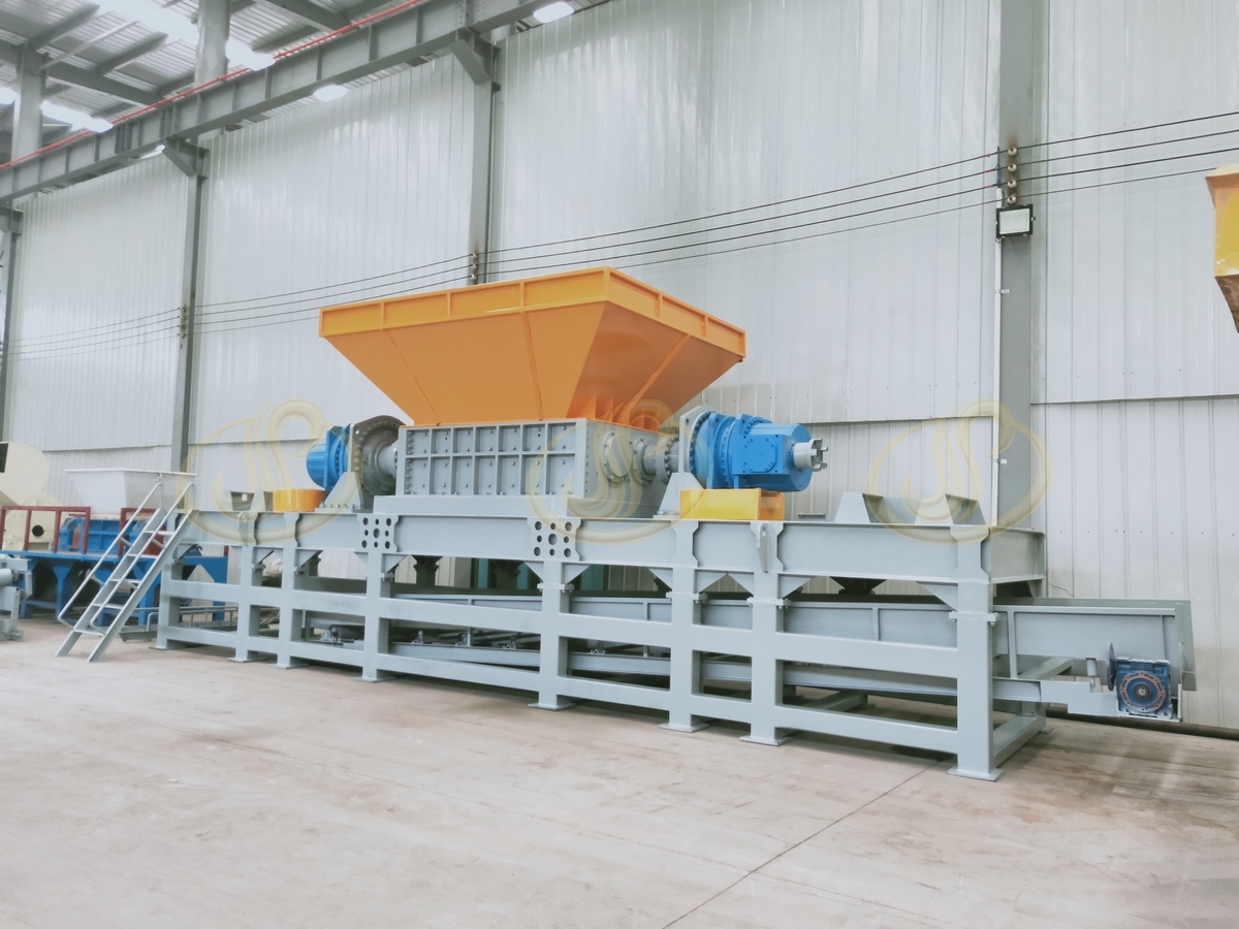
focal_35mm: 25
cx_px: 620
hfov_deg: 69.4
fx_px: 895
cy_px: 464
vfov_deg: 54.9
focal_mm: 4.28
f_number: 1.7
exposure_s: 1/50
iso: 170
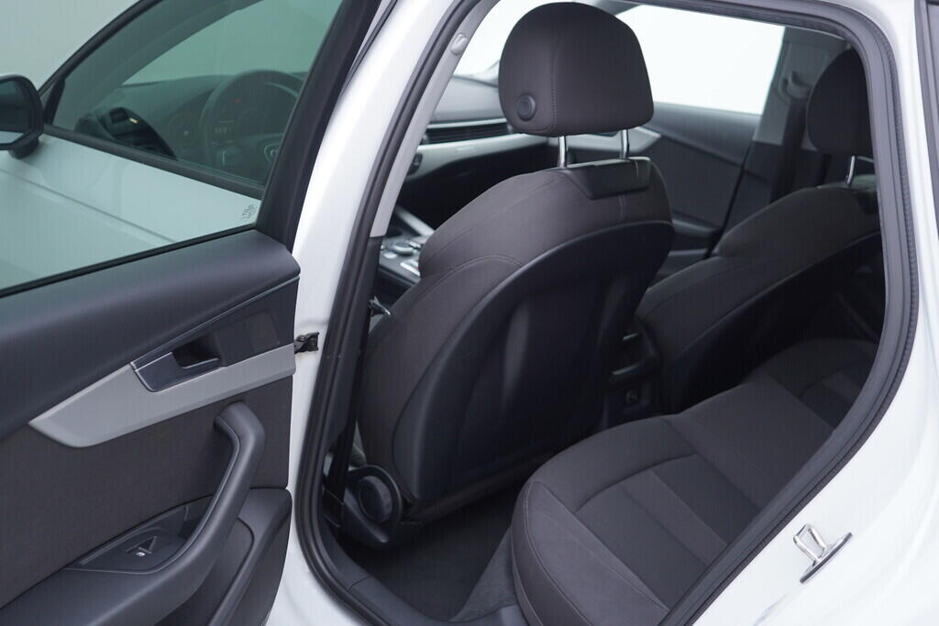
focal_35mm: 36
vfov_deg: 36.9
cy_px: 313
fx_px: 939
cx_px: 470
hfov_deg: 53.1
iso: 125
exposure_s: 1/40
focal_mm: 24
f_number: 2.8
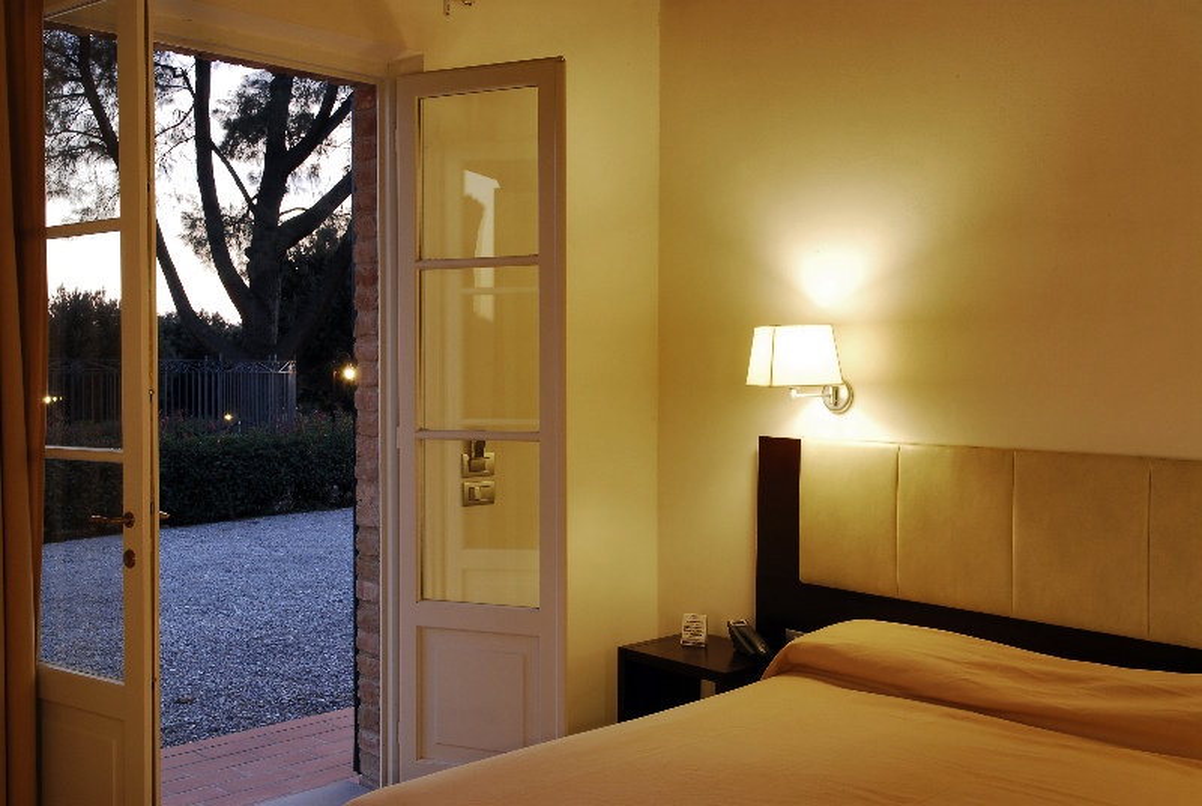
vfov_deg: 37.0
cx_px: 601
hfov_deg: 53.1
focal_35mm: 36
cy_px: 403
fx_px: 1204
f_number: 11
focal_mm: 24
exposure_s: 3
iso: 200
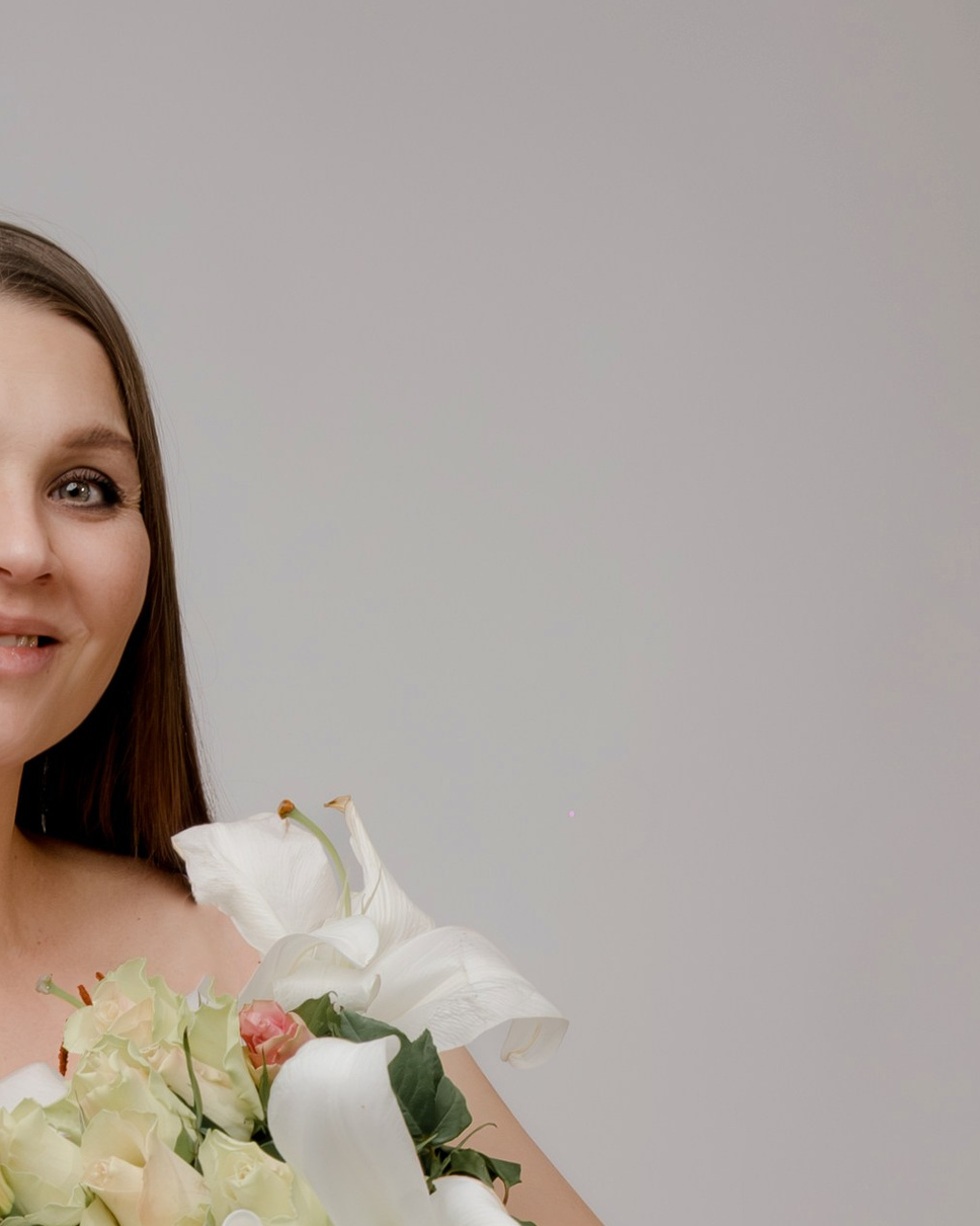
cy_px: 1672
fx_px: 4858
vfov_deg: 13.7
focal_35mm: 134
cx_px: -58
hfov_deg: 11.4
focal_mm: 30
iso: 1250
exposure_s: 1/200
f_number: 10
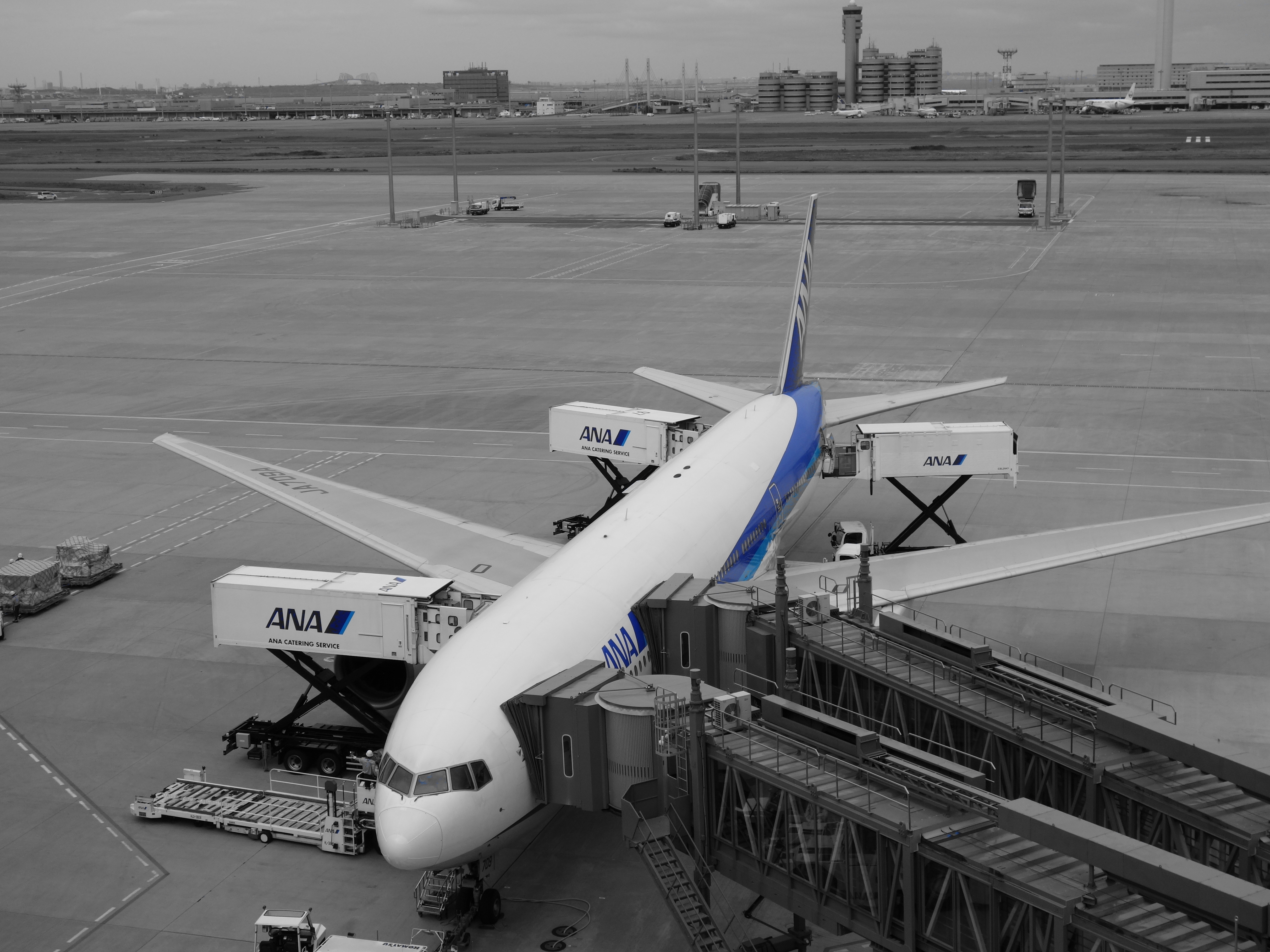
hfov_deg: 37.5
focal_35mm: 51
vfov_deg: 28.6
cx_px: 641
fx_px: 1871
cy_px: 476
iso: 200
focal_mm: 17.6
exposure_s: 1/1250
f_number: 5.6
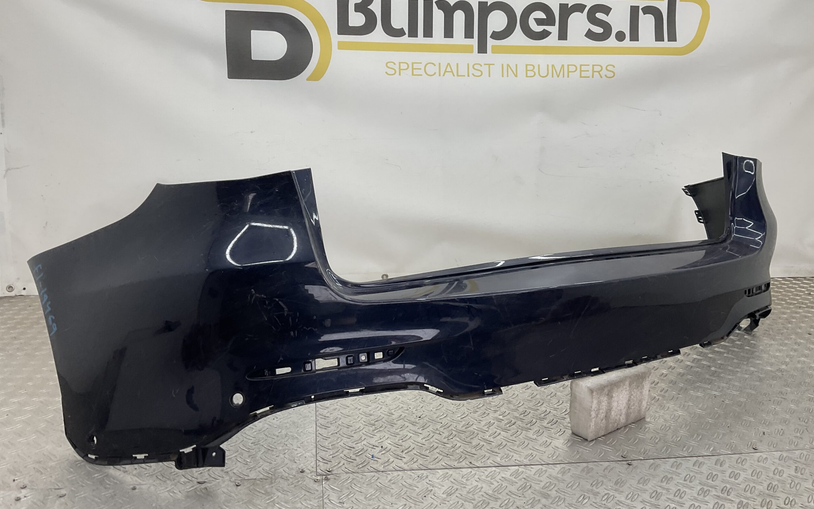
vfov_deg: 40.5
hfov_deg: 61.2
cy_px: 223
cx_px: 407
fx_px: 688
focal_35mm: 31
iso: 25
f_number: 1.8
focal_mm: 3
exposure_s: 1/120
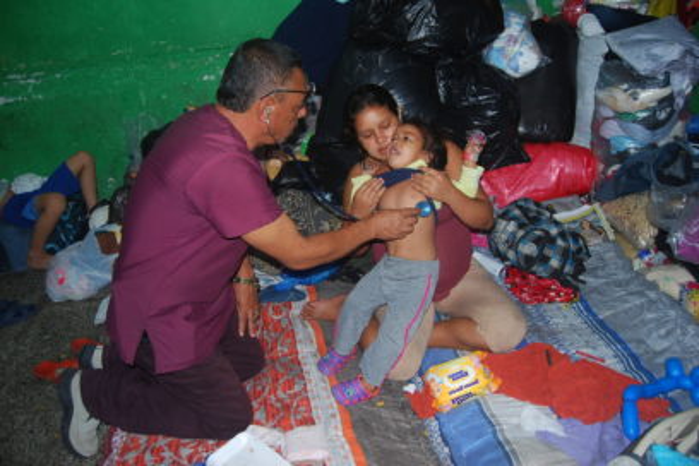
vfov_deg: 47.9
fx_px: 524
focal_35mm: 27
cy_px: 233
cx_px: 350
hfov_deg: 67.4
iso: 200
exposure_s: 1/60
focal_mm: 18
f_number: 3.5
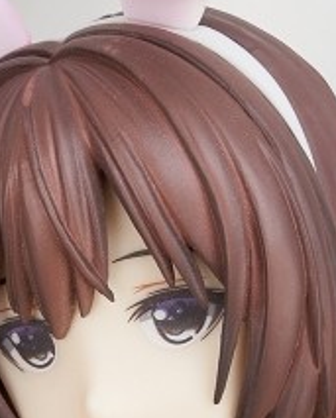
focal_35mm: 368
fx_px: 4565
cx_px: 31
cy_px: 175
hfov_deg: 4.2
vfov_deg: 5.2
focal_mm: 93
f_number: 20
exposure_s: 1/125
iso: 200
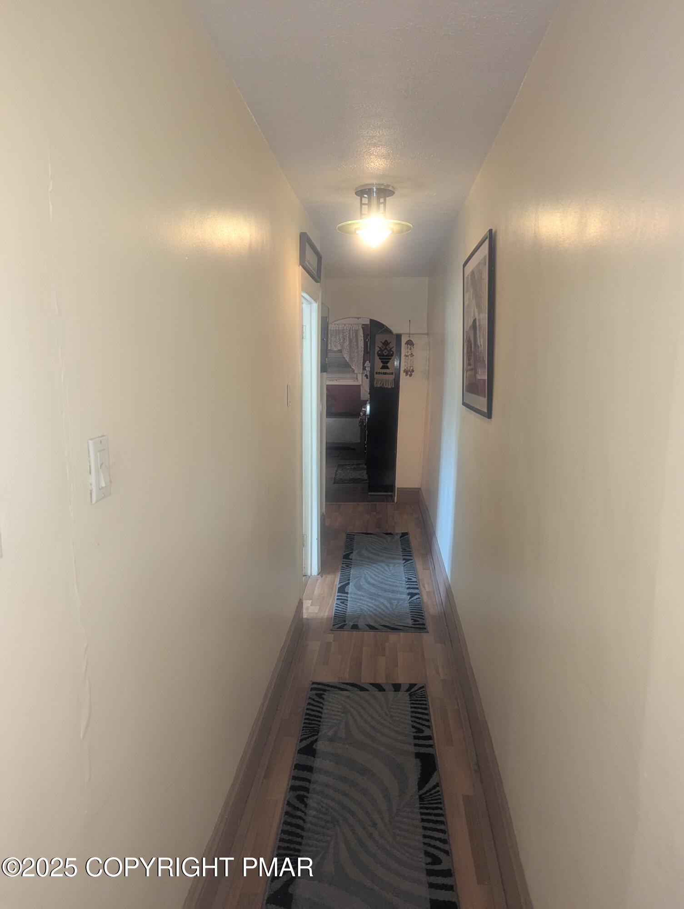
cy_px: 454
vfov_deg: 71.5
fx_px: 631
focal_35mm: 24
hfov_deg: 56.9
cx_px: 342
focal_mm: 6.81
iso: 2111
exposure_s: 1/120
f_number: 1.85
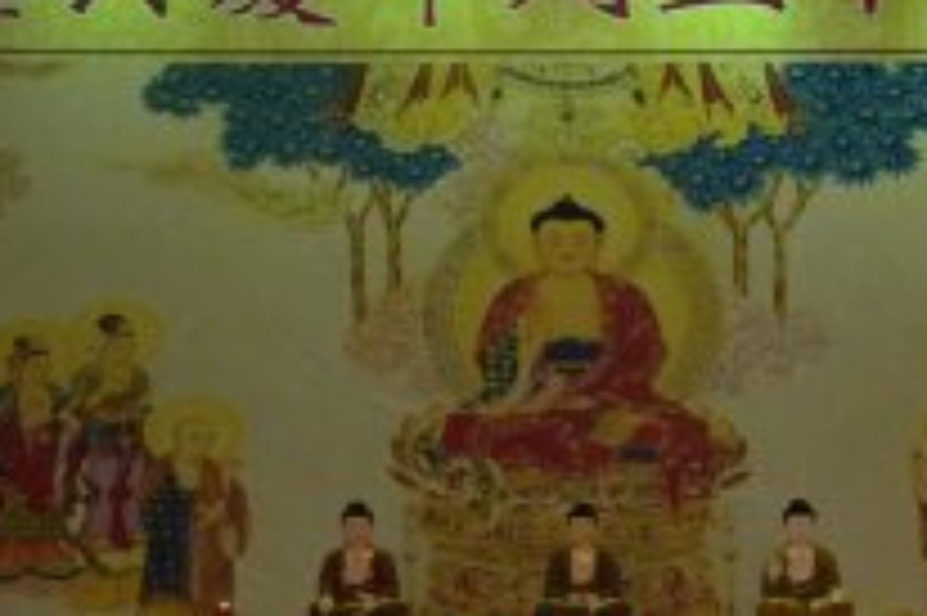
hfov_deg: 13.2
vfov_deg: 8.6
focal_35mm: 156
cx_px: 630
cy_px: 911
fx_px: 4005
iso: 400
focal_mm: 31
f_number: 2.8
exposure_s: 1/60
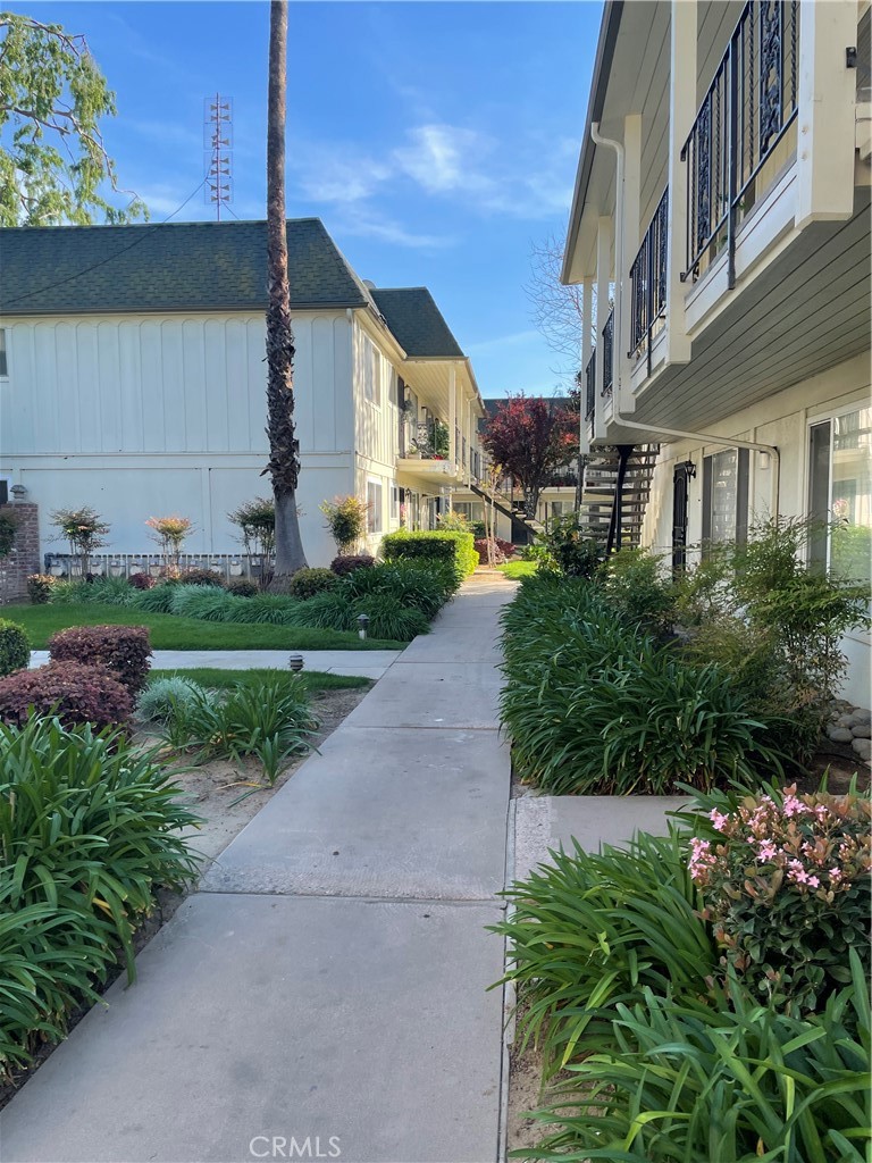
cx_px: 436
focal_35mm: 26
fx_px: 873
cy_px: 582
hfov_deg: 53.1
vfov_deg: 67.3
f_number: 1.6
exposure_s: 1/729
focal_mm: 4.2
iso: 32
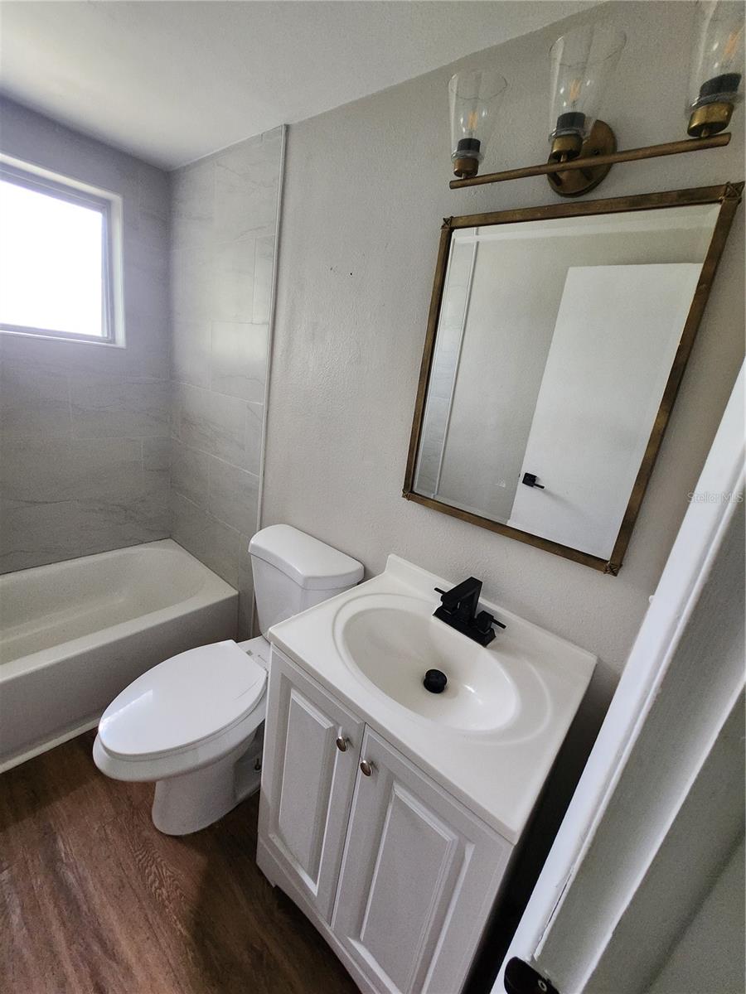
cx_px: 373
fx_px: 374
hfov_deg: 89.9
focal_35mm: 13
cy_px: 497
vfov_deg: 106.2
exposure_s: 1/60
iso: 200
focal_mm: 1.7
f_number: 2.2
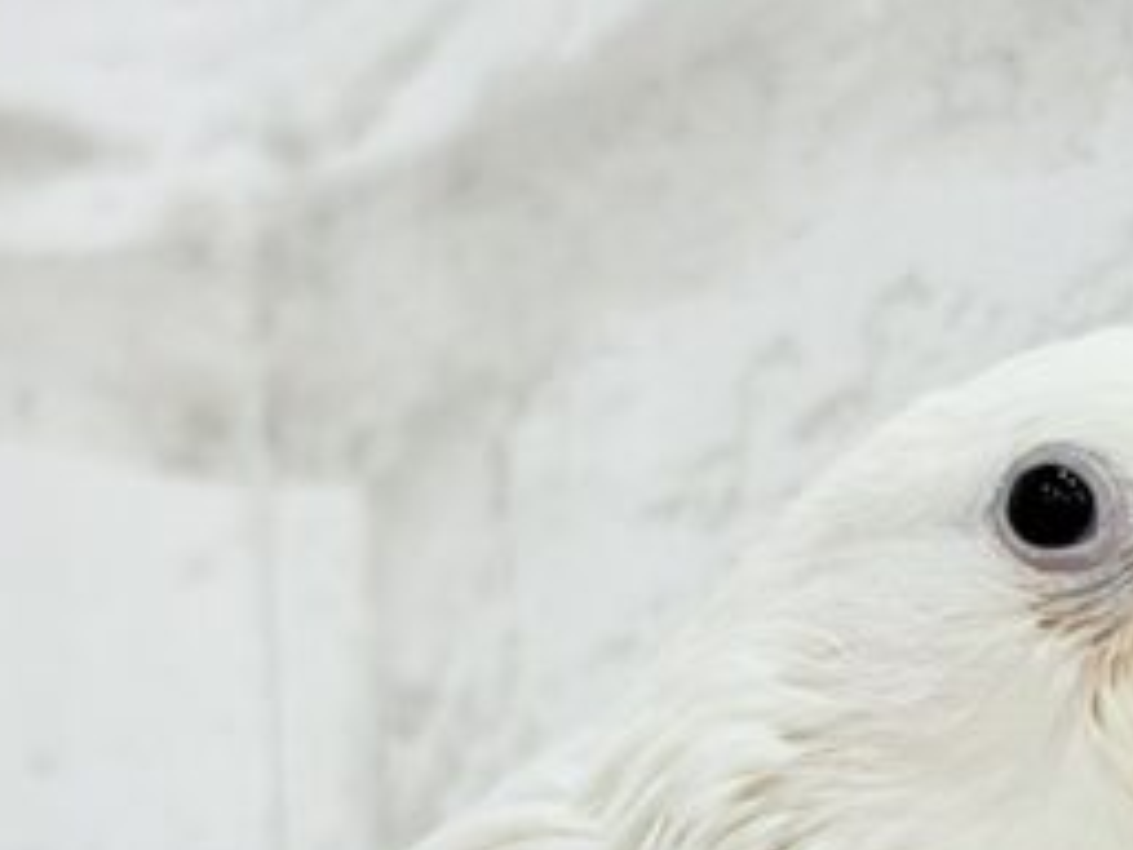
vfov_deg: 11.2
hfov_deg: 15.1
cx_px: 801
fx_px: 4255
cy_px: 983
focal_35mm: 130
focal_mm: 5.96
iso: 80
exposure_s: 1/100
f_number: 1.6
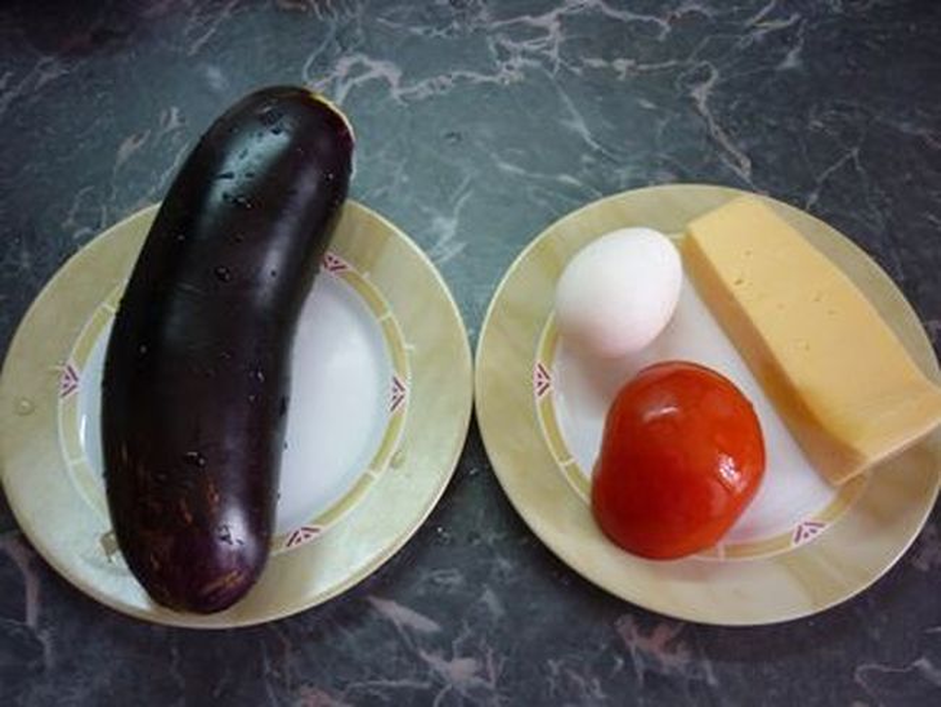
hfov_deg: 55.3
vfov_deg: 43.0
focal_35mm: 33
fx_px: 897
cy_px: 354
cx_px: 470
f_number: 2.8
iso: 200
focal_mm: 5.5
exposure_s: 1/30
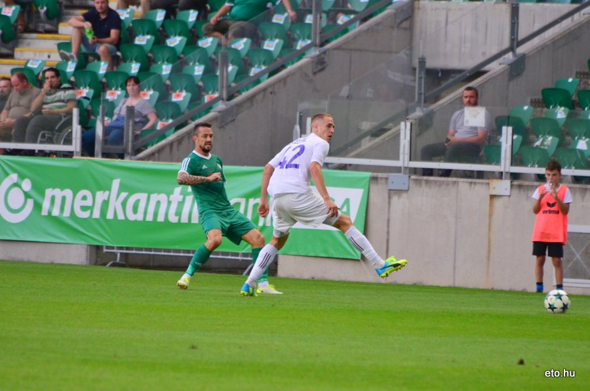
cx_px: 295
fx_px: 7359
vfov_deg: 3.0
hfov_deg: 4.6
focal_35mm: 450
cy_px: 196
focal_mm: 300
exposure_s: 1/400
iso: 1600
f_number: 5.6
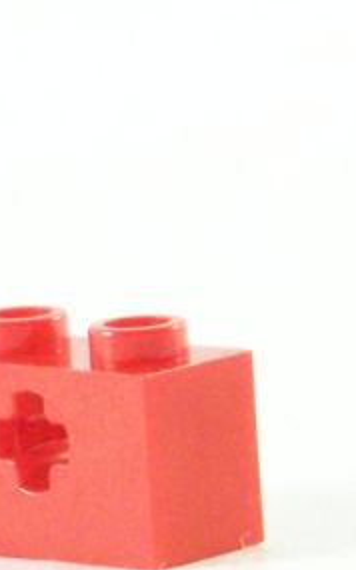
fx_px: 7564
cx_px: -52
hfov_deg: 2.7
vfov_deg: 4.3
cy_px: 446
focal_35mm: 487
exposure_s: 1/60
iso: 400
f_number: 3.6
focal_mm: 21.2
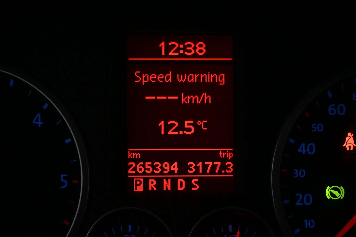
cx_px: 178
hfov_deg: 34.2
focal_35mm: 58
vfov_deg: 23.2
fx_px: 578
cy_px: 118
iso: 1400
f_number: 5.6
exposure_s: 1/60
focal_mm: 39
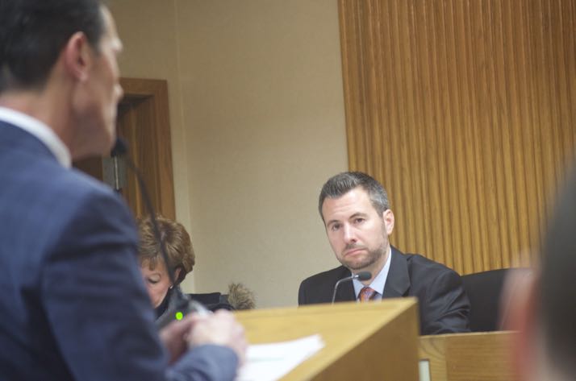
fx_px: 2443
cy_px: 190
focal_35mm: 153
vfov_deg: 8.9
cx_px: 288
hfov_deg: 13.4
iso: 2200
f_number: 4.5
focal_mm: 102
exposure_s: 1/30
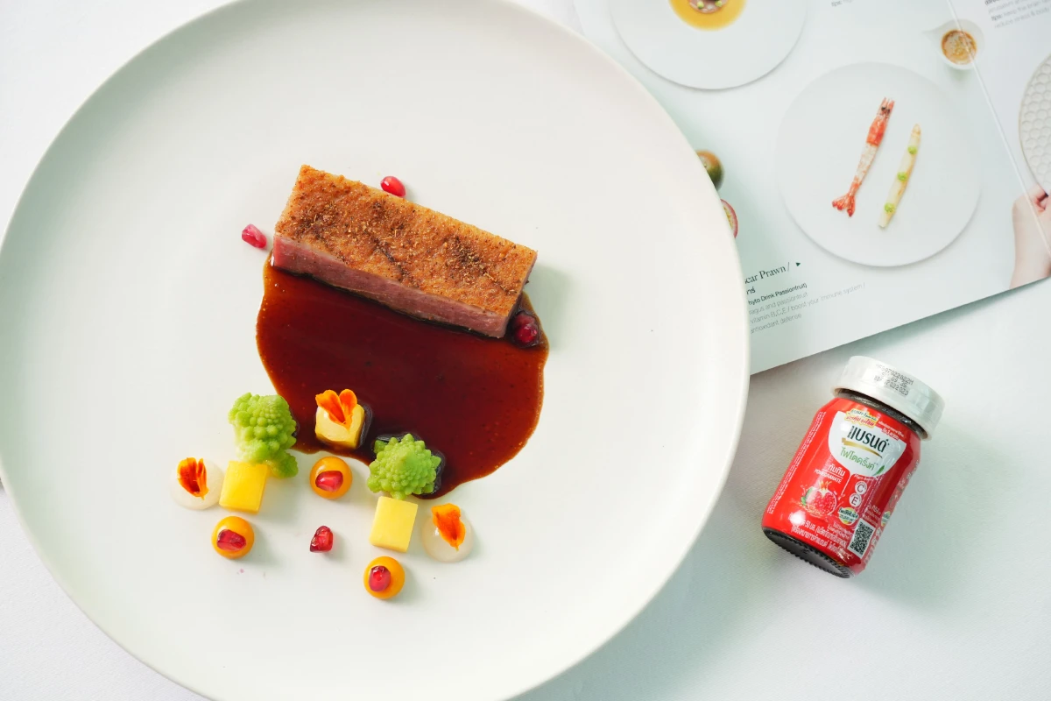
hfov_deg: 37.5
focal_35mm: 53
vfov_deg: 25.5
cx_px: 526
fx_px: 1547
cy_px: 350
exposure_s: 1/80
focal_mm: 53
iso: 1000
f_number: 5.6
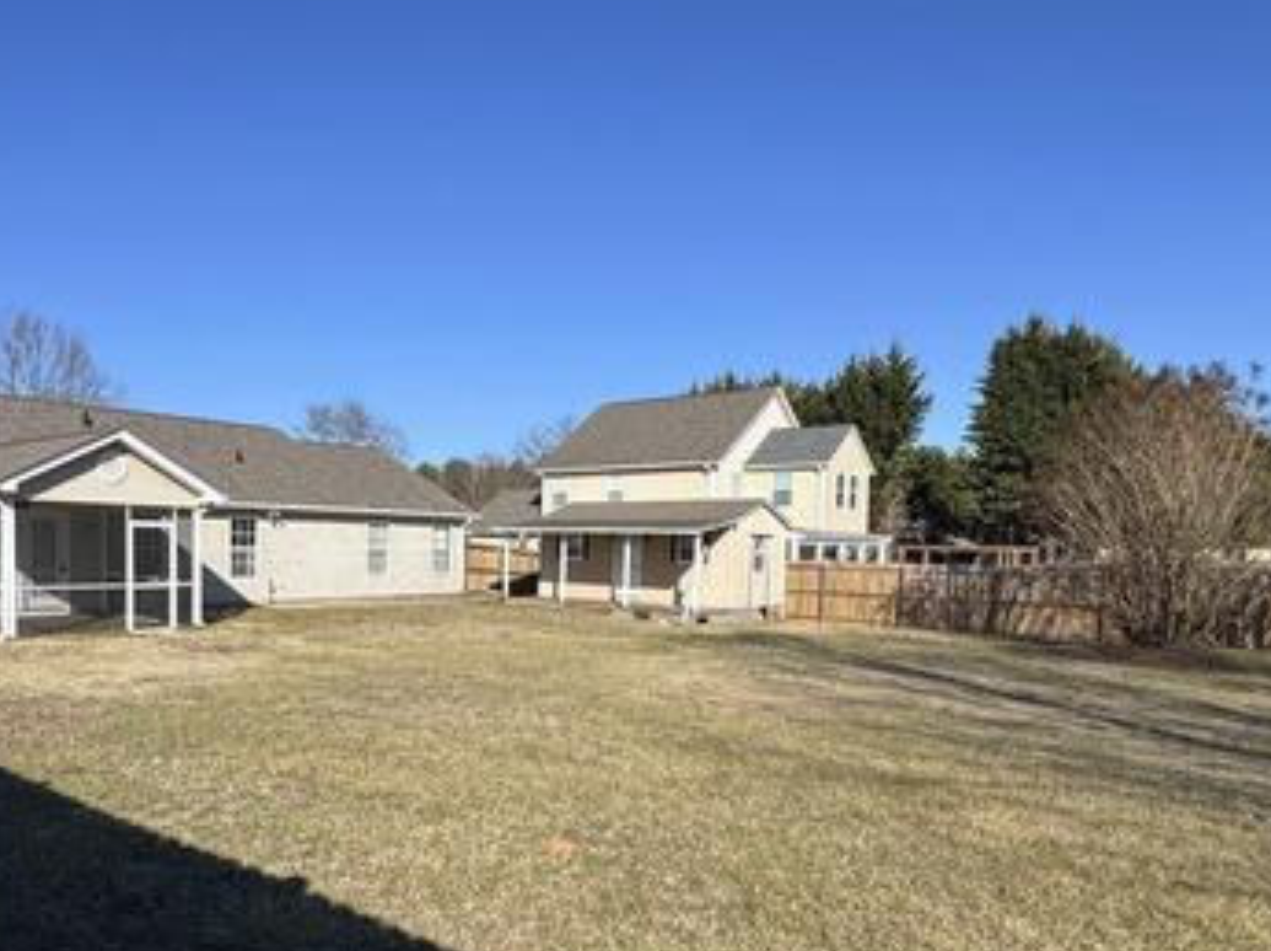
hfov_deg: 65.6
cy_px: 590
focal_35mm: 26
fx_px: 954
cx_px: 424
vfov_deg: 52.5
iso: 50
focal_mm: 2.22
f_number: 2.2
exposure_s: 1/2494
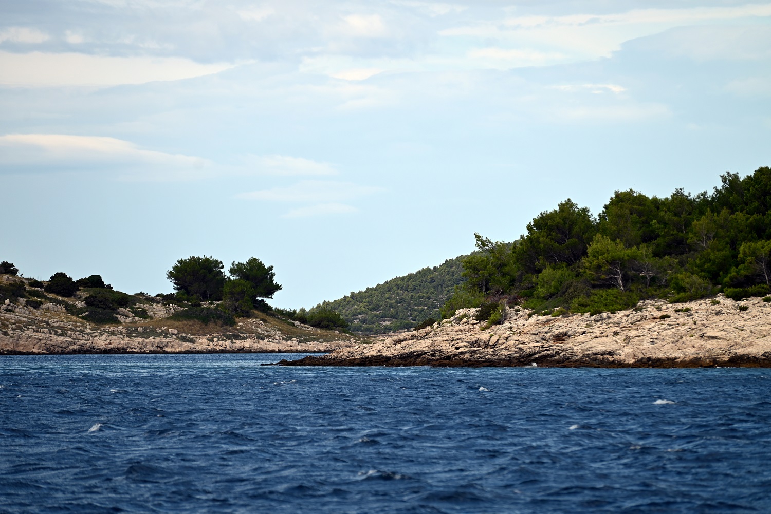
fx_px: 4284
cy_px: 257
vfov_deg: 6.9
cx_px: 386
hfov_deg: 10.3
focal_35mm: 200
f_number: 5.6
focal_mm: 200
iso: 160
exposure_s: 1/1000
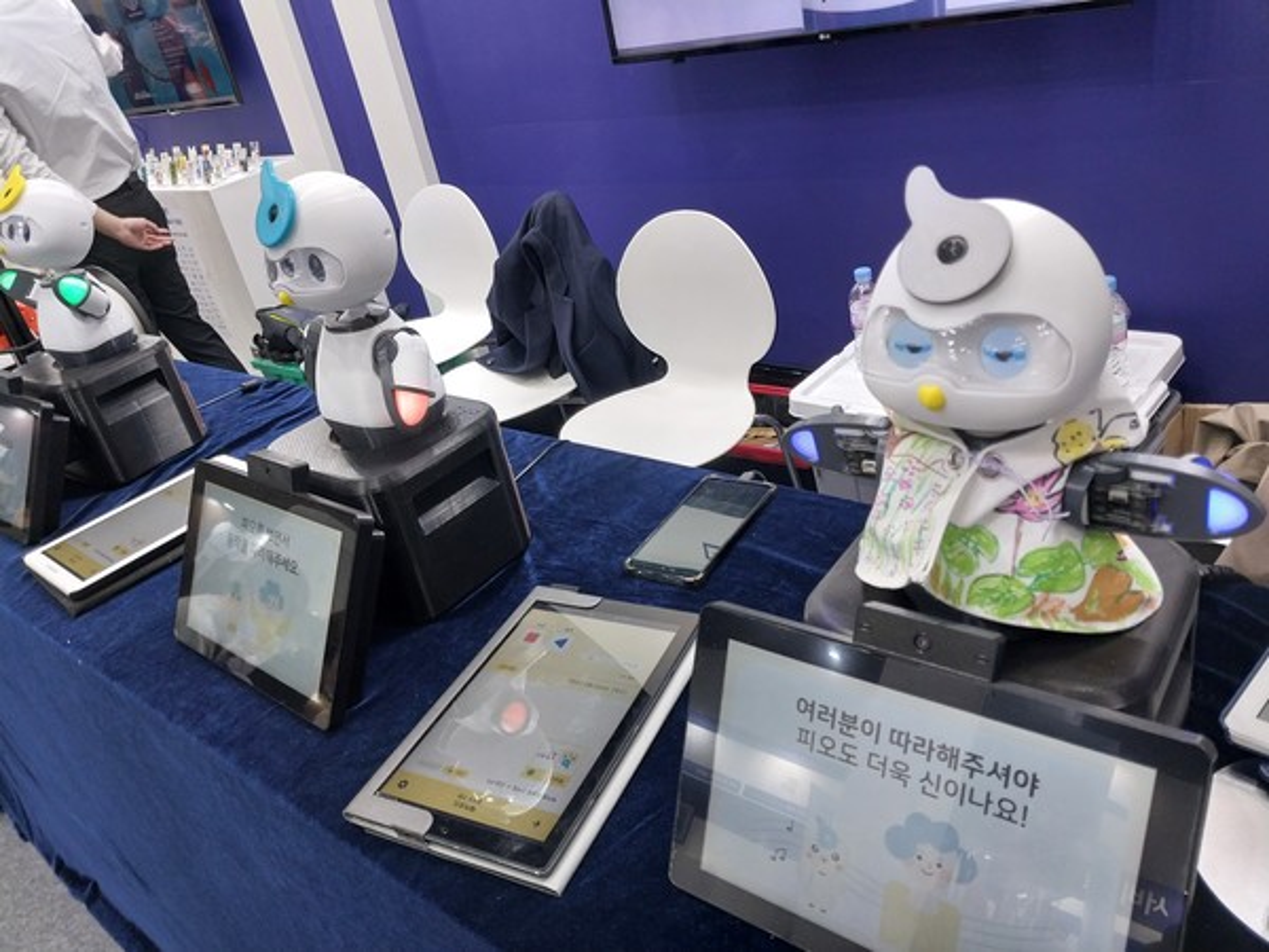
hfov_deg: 67.3
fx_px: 953
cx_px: 634
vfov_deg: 53.1
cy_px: 476
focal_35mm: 26
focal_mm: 4
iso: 64
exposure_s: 1/60
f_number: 1.8
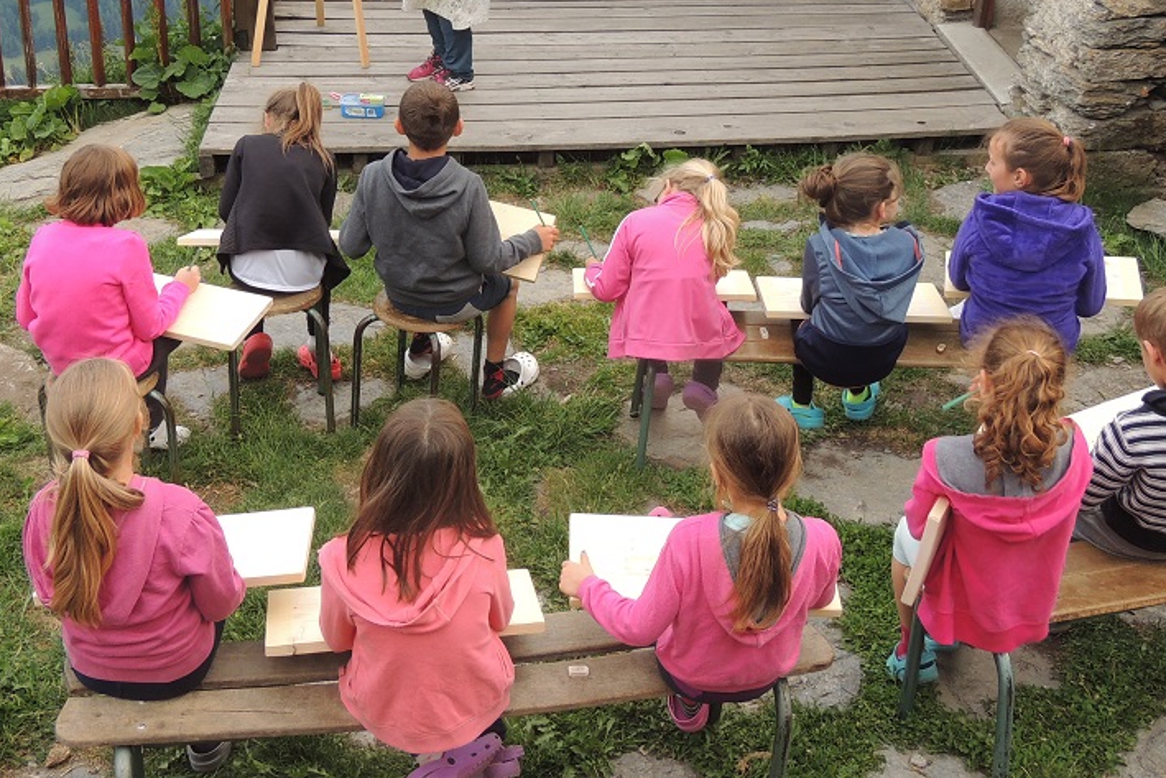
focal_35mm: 44
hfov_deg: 44.4
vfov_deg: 29.9
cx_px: 516
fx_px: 1425
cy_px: 173
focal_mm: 5.3
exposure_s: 1/100
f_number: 3.1
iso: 100
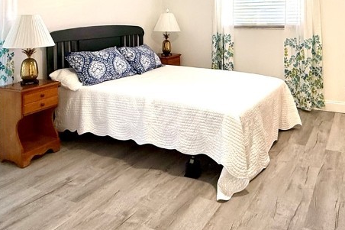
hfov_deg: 56.9
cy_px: 18
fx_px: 316
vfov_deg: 37.1
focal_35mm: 33
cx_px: 204
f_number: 2.2
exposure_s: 1/120
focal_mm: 2.22
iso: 200
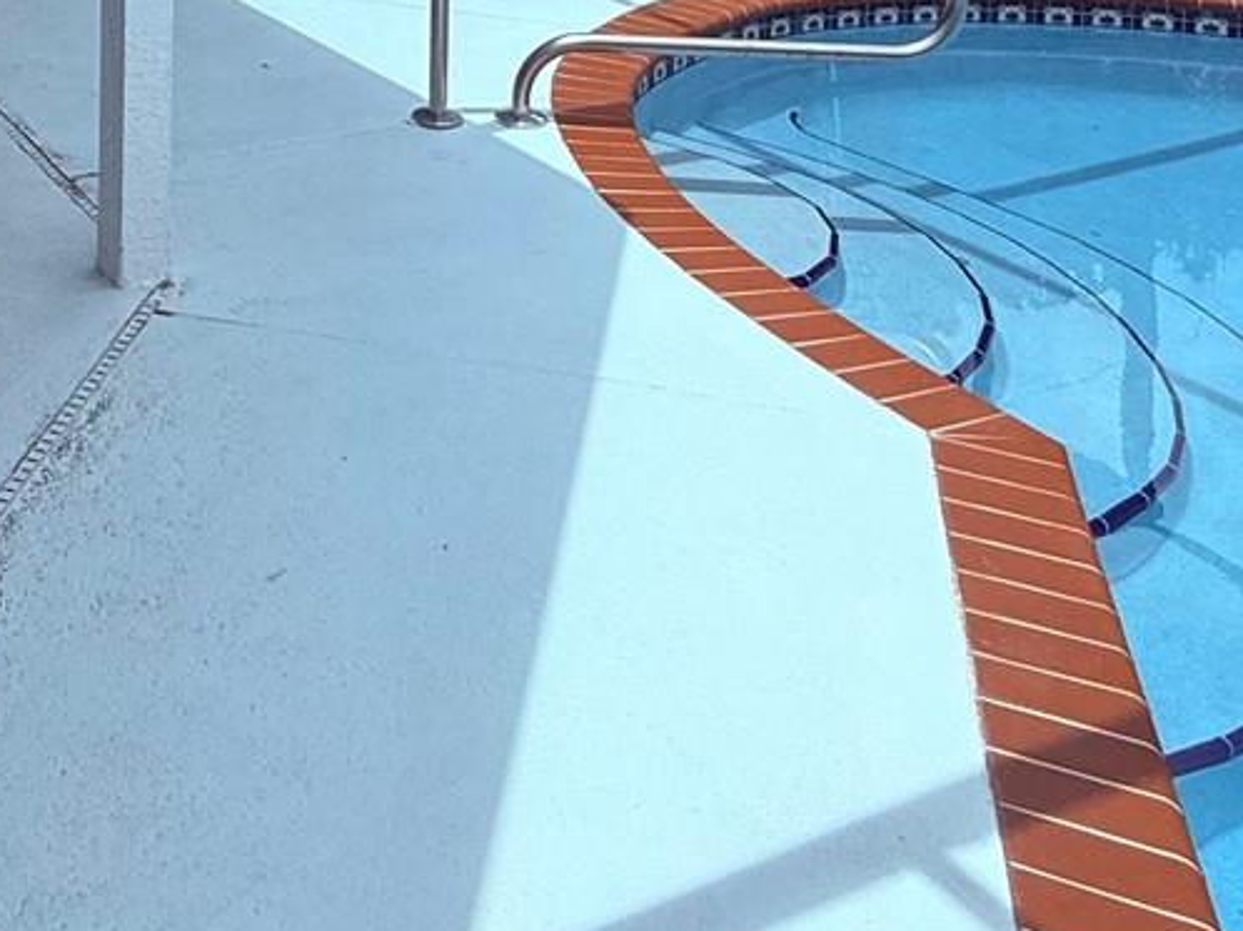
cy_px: -462
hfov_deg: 37.1
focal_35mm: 45
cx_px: -32
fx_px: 1615
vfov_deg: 24.8
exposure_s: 1/799
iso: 50
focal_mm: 2.22
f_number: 2.2
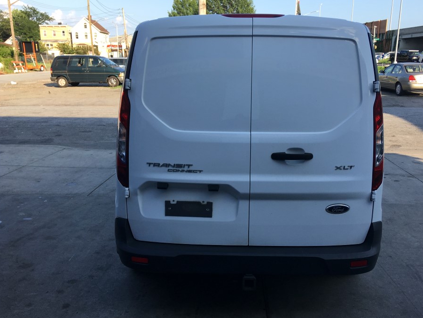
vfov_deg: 42.9
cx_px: 227
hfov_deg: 55.3
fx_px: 403
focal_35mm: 33
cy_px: 166
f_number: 2.2
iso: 25
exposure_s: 1/463
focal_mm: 4.15
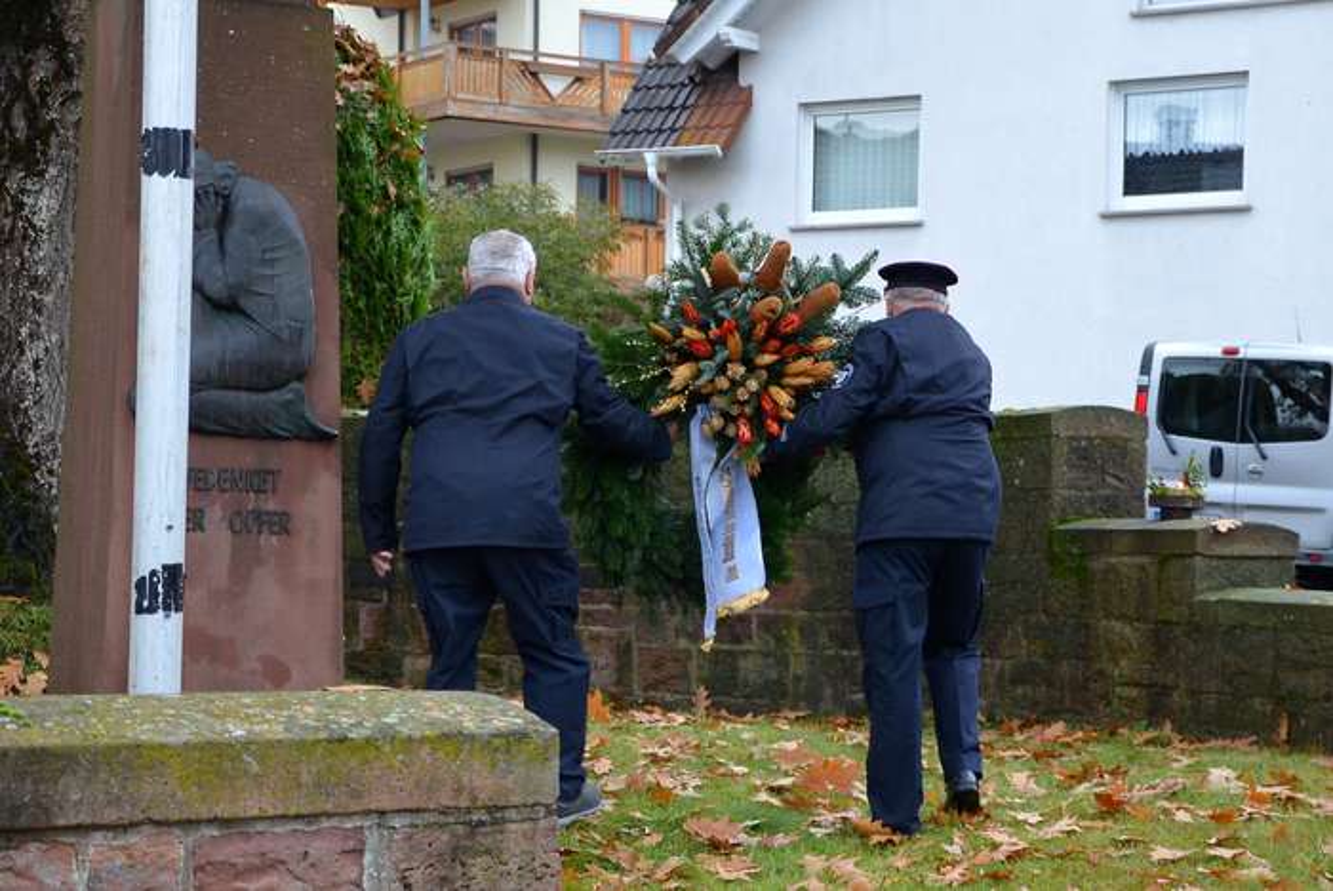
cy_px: 446
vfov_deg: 25.8
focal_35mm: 52
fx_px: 1946
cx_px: 666
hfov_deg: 37.8
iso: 500
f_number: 4.5
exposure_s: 1/80
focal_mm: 35
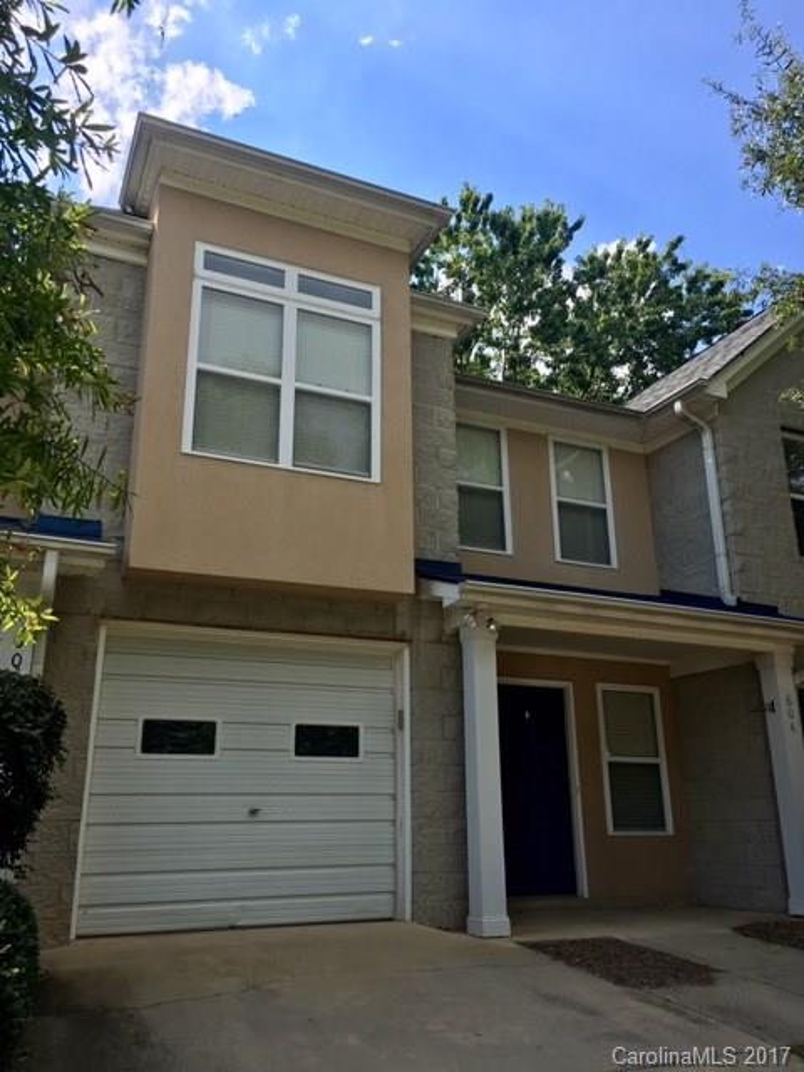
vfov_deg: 61.7
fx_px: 898
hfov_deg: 48.2
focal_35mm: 29
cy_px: 536
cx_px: 402
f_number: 2.2
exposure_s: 1/986
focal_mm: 4.15
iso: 25
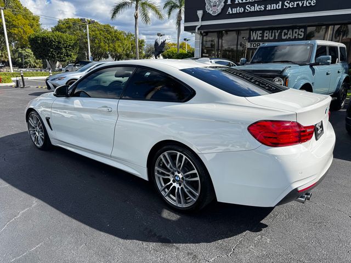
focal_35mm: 24
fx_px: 243
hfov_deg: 71.6
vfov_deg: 56.8
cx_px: 176
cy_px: 132
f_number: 1.78
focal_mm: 6.76
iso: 80
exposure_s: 1/2105
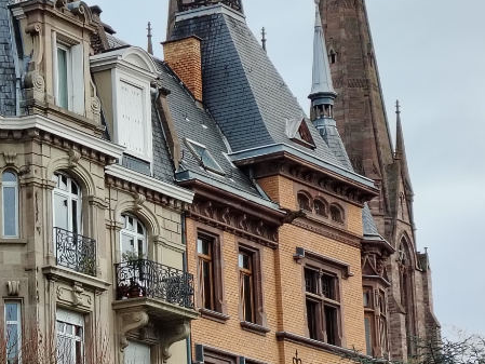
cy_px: 191
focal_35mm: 162
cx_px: -44
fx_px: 2270
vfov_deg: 9.2
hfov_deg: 12.0
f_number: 1.8
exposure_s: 1/293
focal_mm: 5.2
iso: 100
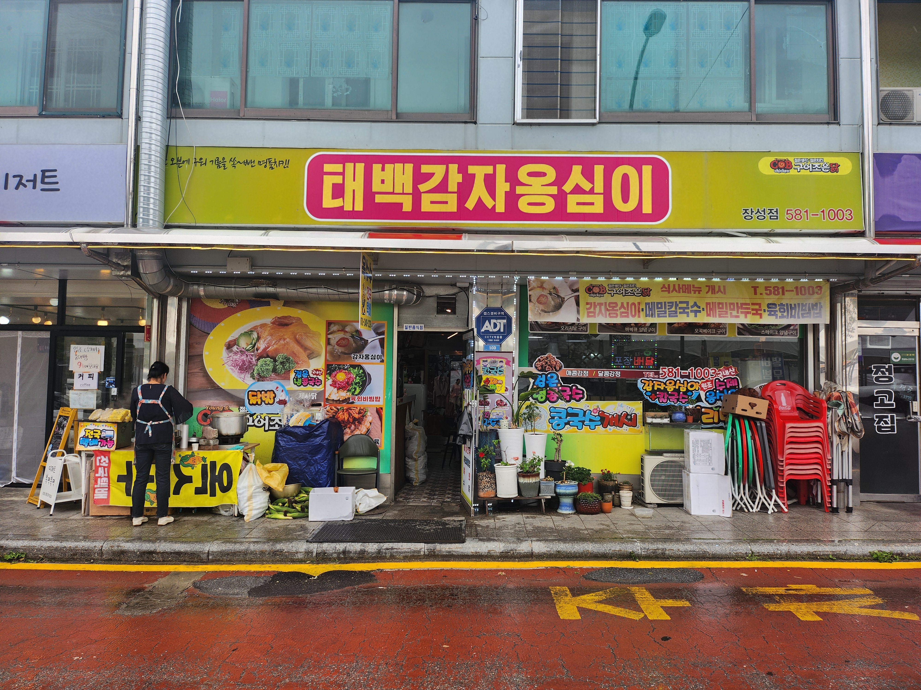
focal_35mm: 24
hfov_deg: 71.6
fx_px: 639
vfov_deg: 56.8
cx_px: 460
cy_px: 345
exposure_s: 1/408
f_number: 1.8
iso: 50
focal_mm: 5
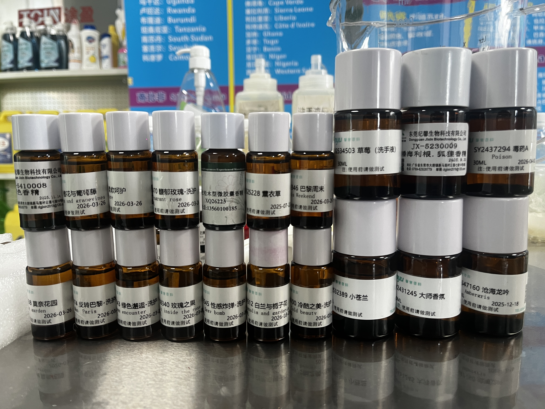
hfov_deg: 67.3
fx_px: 409
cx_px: 272
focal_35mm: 26
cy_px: 204
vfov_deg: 53.1
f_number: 1.6
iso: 125
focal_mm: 5.1
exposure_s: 1/63
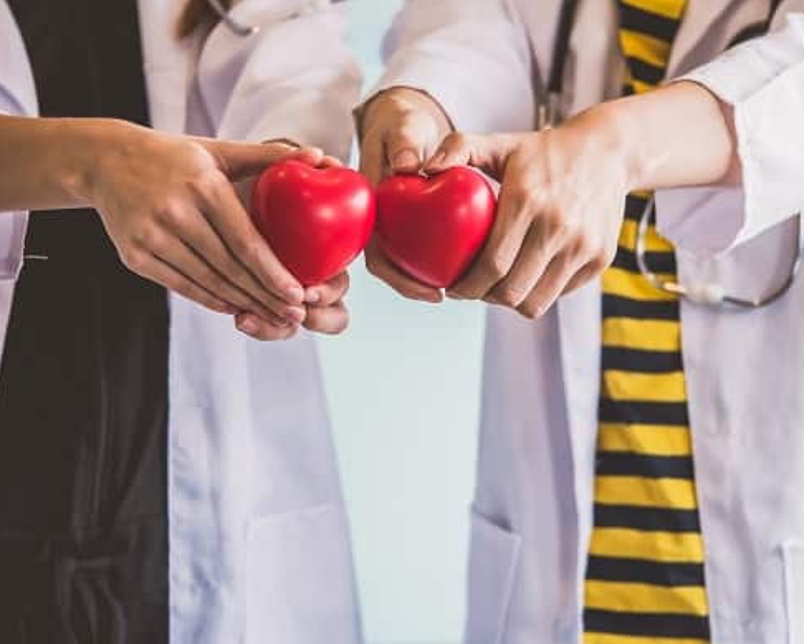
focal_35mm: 213
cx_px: 412
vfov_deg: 7.3
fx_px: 5069
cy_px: 328
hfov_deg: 9.1
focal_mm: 89
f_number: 2.8
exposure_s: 1/125
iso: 400
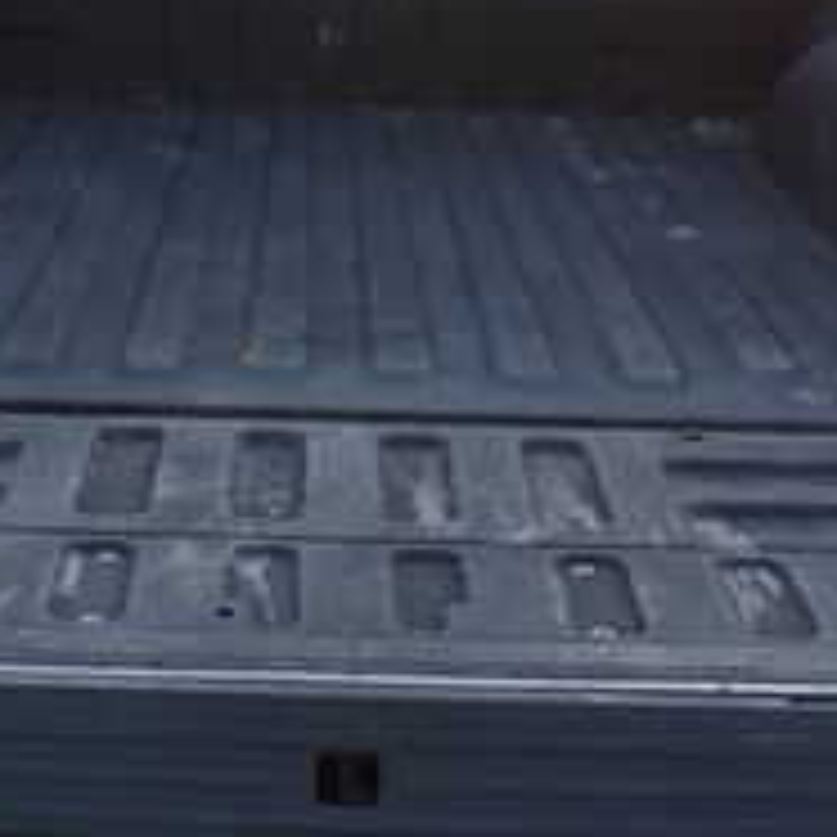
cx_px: 306
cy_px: 250
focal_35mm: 79
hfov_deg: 21.9
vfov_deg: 21.8
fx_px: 2161
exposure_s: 1/250
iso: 400
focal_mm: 18
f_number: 5
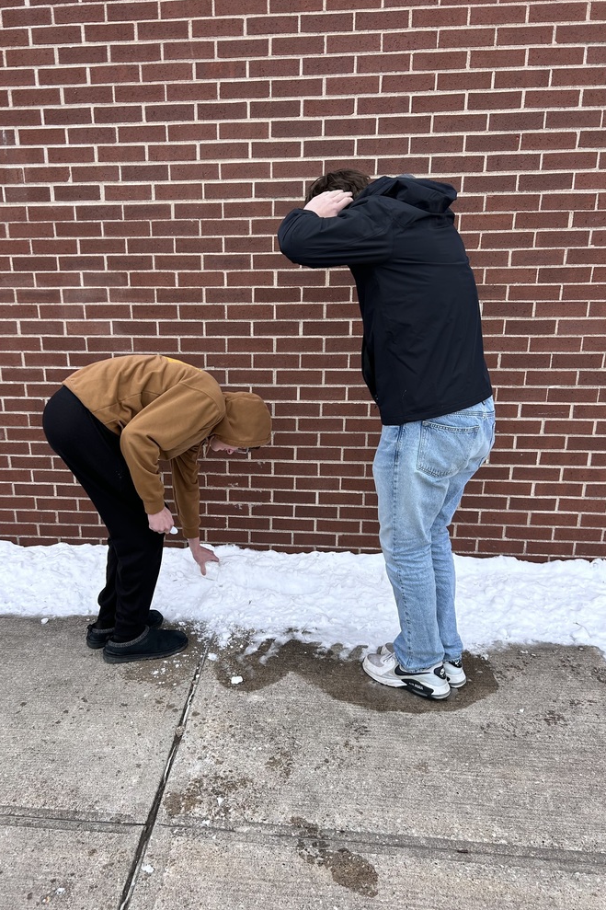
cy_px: 470
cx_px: 260
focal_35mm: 28
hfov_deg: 46.3
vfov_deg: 65.5
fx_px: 707
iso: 50
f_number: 1.5
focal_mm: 5.7
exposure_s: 1/1266
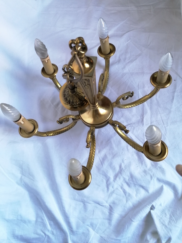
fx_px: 189
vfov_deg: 65.3
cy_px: 122
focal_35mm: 27
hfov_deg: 51.4
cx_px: 91
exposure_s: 1/60
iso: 160
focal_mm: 4.75
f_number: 1.8
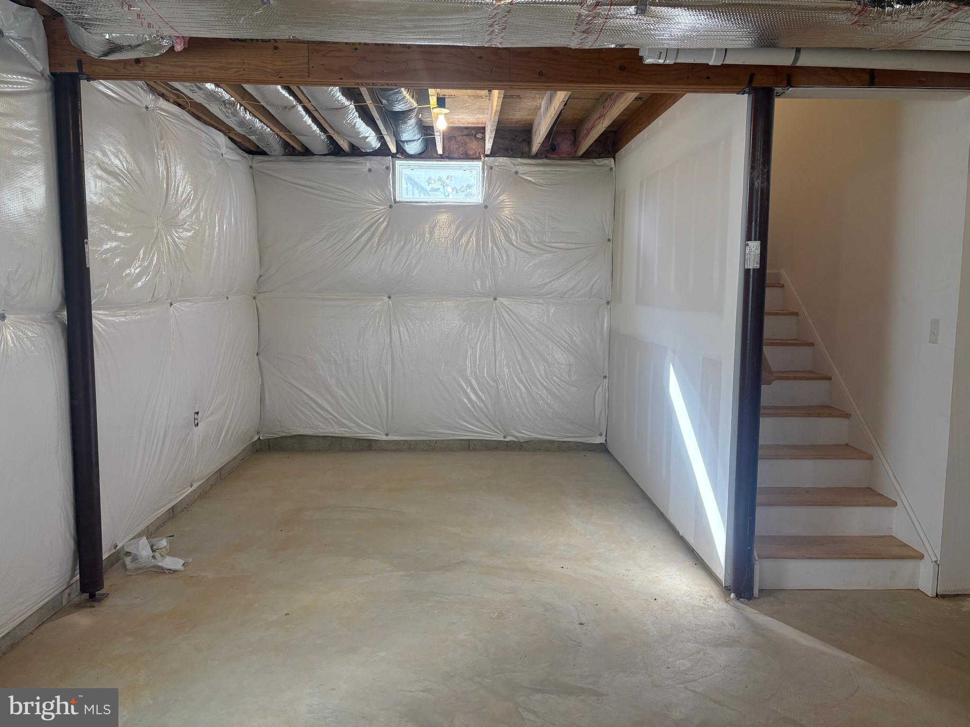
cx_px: 485
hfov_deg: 67.3
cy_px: 364
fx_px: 729
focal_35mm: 26
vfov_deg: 53.1
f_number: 1.6
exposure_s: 1/166
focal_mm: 5.96
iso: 125
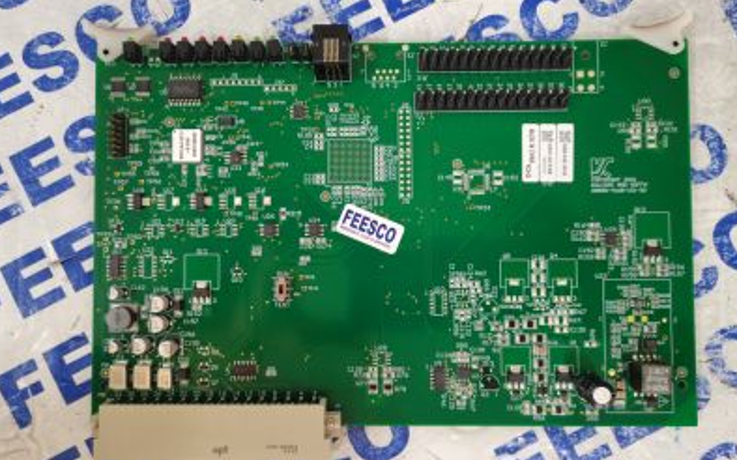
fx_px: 562
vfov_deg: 44.5
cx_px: 368
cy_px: 232
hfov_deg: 66.5
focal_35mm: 28
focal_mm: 5.58
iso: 500
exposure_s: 1/25.7
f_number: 1.8
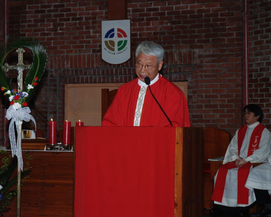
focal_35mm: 94
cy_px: 108
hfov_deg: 20.5
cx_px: 129
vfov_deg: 16.4
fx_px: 750
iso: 200
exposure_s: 1/60
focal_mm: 55
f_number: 7.1
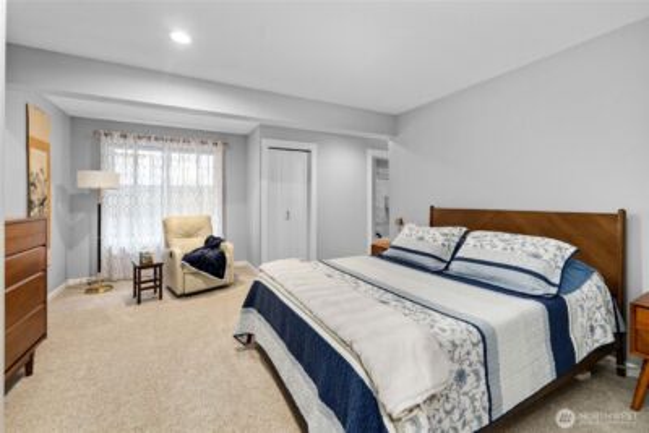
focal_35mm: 14
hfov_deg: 104.2
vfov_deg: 81.3
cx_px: 324
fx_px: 252
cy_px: 216
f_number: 6.3
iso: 1000
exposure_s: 1/2
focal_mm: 14
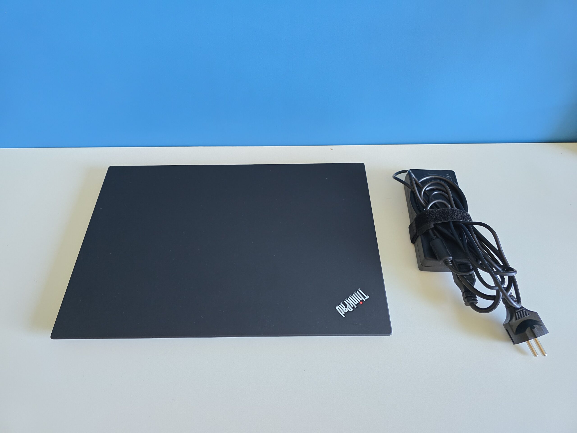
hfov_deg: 73.9
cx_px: 288
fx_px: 383
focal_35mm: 23
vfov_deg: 58.9
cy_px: 216
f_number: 1.7
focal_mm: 6.3
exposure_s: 1/100
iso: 640
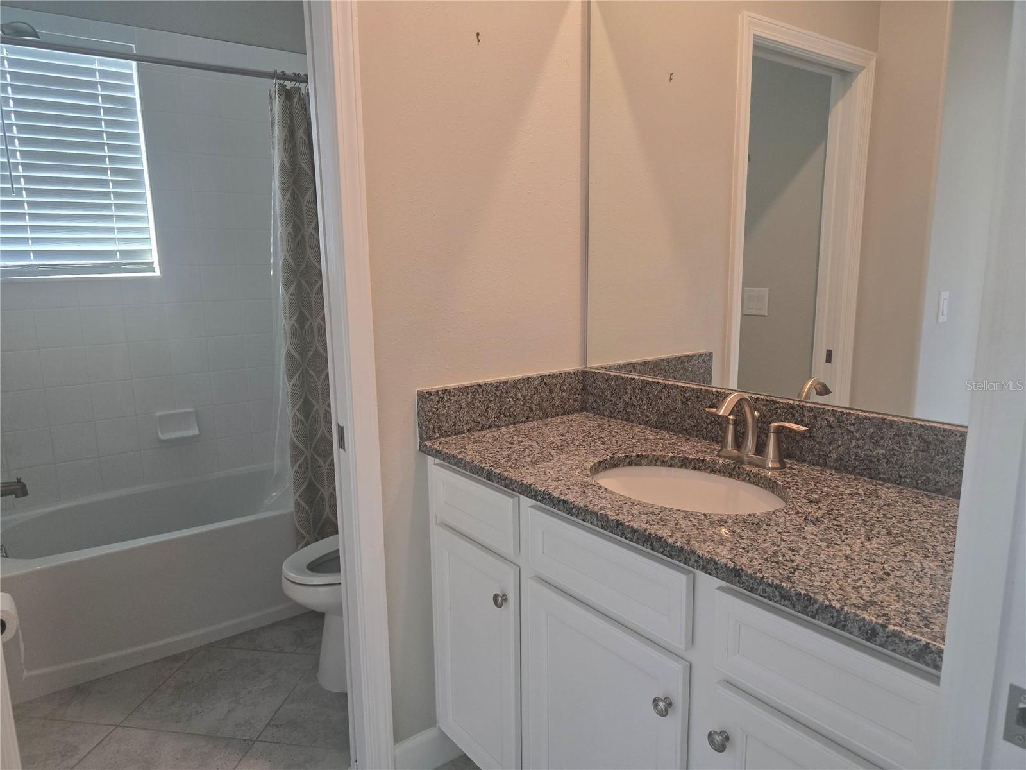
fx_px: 682
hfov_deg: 73.9
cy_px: 385
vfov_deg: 58.9
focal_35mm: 23
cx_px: 513
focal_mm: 6.3
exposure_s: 1/120
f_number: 1.7
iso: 160
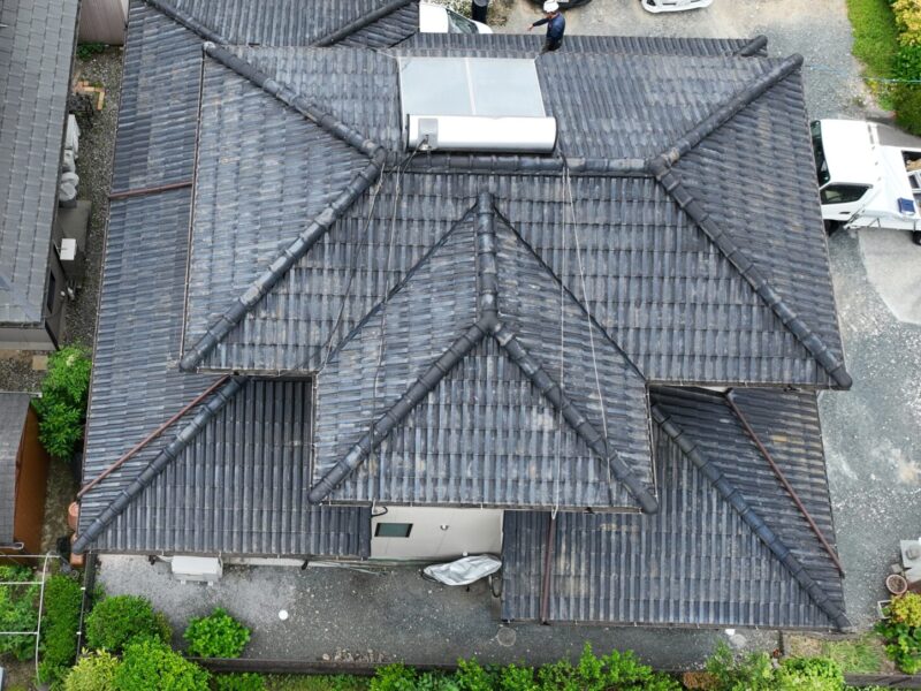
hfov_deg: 71.6
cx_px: 460
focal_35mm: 24
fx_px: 639
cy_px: 346
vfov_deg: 56.8
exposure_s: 1/200
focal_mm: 12.29
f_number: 2.8
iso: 130
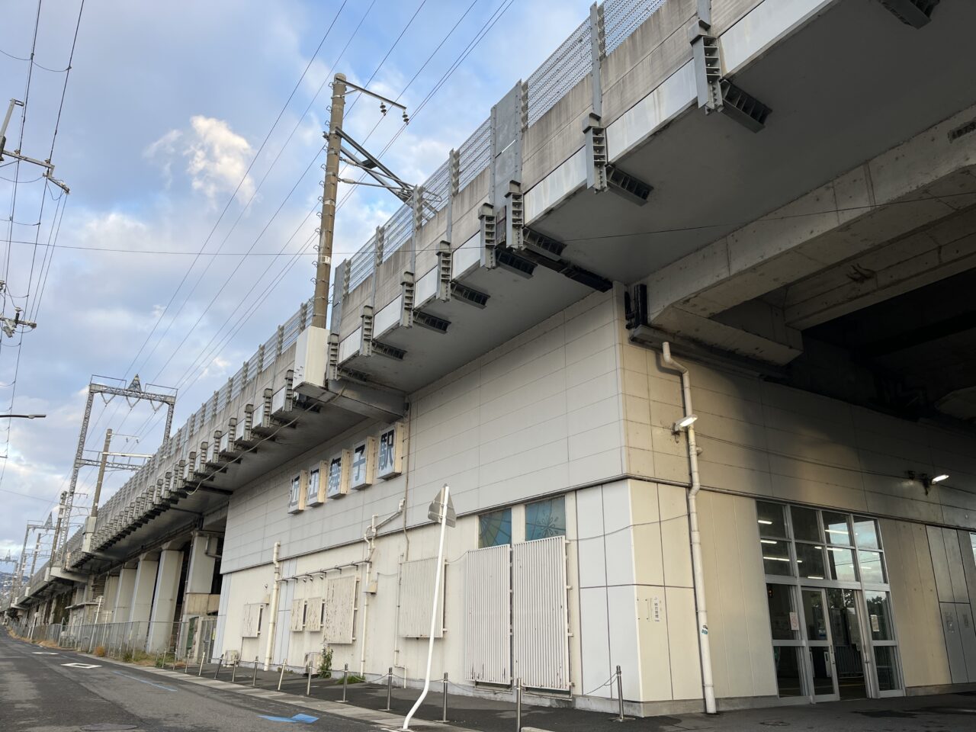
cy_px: 366
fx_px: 733
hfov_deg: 67.3
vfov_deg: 53.1
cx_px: 488
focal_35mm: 26
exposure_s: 1/571
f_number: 1.6
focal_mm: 5.1
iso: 50
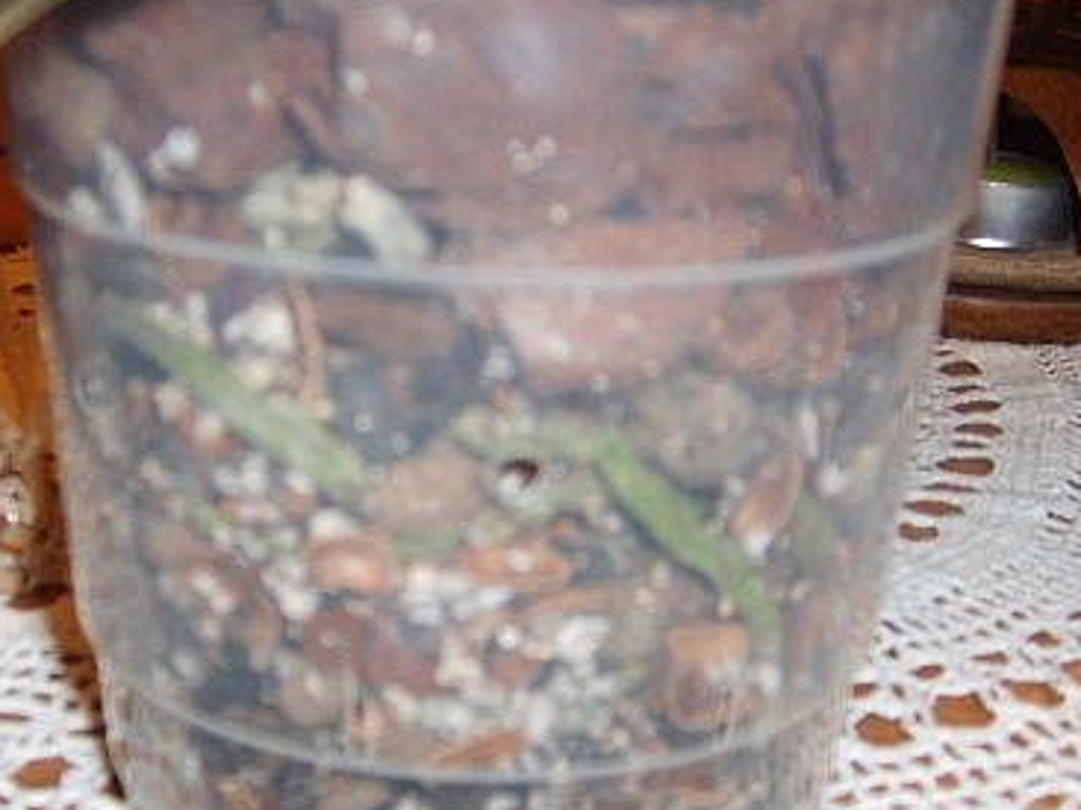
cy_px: 427
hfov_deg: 31.6
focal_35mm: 61
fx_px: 1904
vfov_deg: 24.0
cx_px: 445
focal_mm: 5.8
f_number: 2.8
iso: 100
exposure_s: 1/45
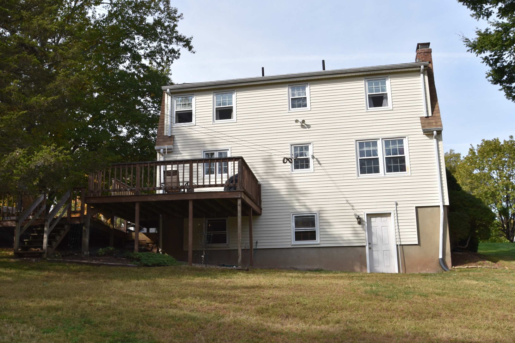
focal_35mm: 37
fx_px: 529
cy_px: 175
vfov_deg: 35.9
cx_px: 225
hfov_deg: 51.7
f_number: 7.1
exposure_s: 1/200
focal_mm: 20
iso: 100
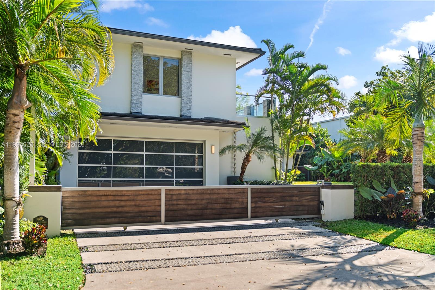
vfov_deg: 41.1
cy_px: 145
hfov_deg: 58.7
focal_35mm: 32
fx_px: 387
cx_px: 218
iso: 100
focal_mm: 32
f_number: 2.8
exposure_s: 1/250
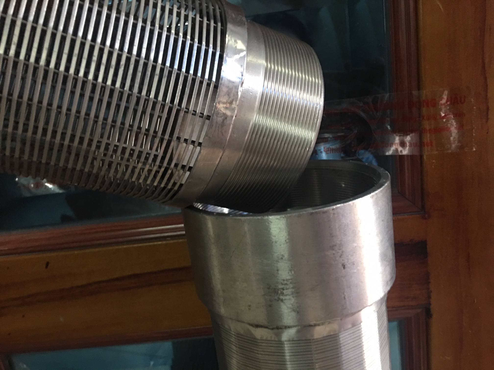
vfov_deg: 48.2
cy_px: 185
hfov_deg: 61.7
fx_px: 414
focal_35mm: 29
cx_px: 247
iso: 100
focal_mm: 4.15
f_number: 2.2
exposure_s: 1/8
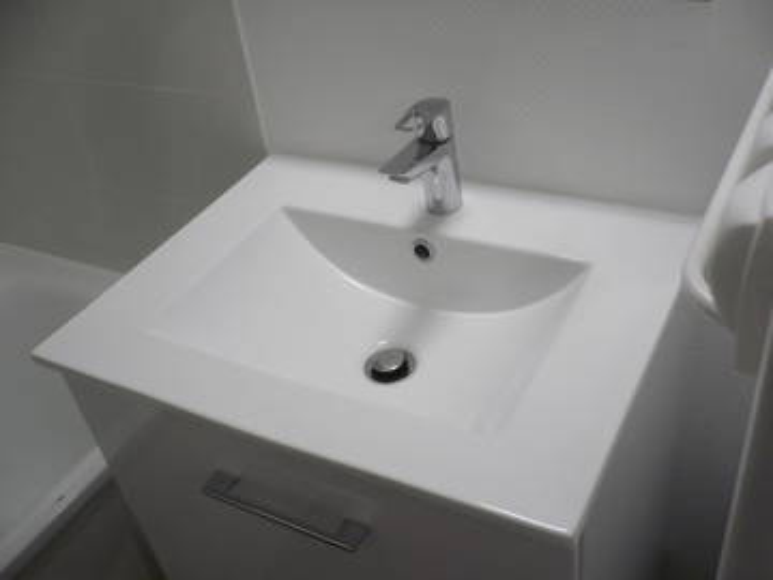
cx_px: 386
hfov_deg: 52.6
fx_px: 782
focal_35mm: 35
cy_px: 290
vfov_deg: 40.7
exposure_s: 1/15
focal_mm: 5.8
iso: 150
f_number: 2.8
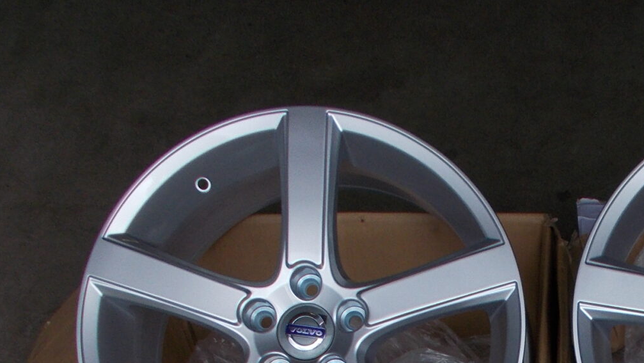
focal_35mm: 72
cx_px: 581
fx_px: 1230
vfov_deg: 15.3
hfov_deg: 28.2
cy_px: 574
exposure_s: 1/320
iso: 80
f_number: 3.2
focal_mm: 4.6
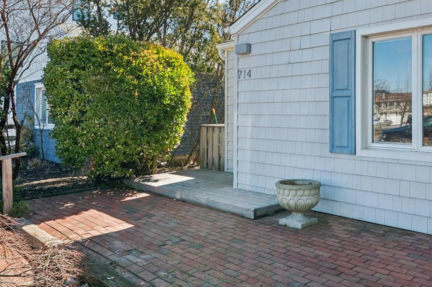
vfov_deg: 40.4
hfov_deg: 57.9
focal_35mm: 32
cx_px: 274
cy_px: 88
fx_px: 384
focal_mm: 14
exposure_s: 1/320
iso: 200
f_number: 9
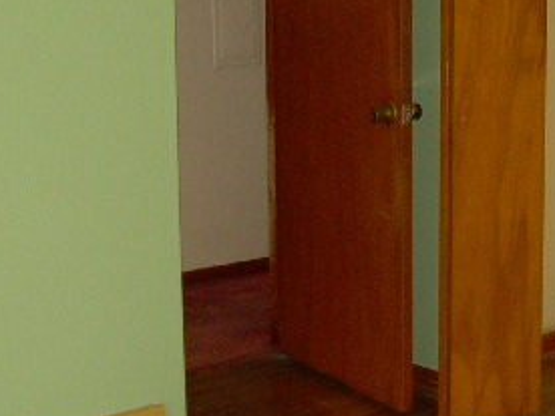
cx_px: 374
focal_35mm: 88
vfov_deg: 16.7
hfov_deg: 22.2
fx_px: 1411
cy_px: 113
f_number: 2.8
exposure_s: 1/60
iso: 200
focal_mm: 6.3
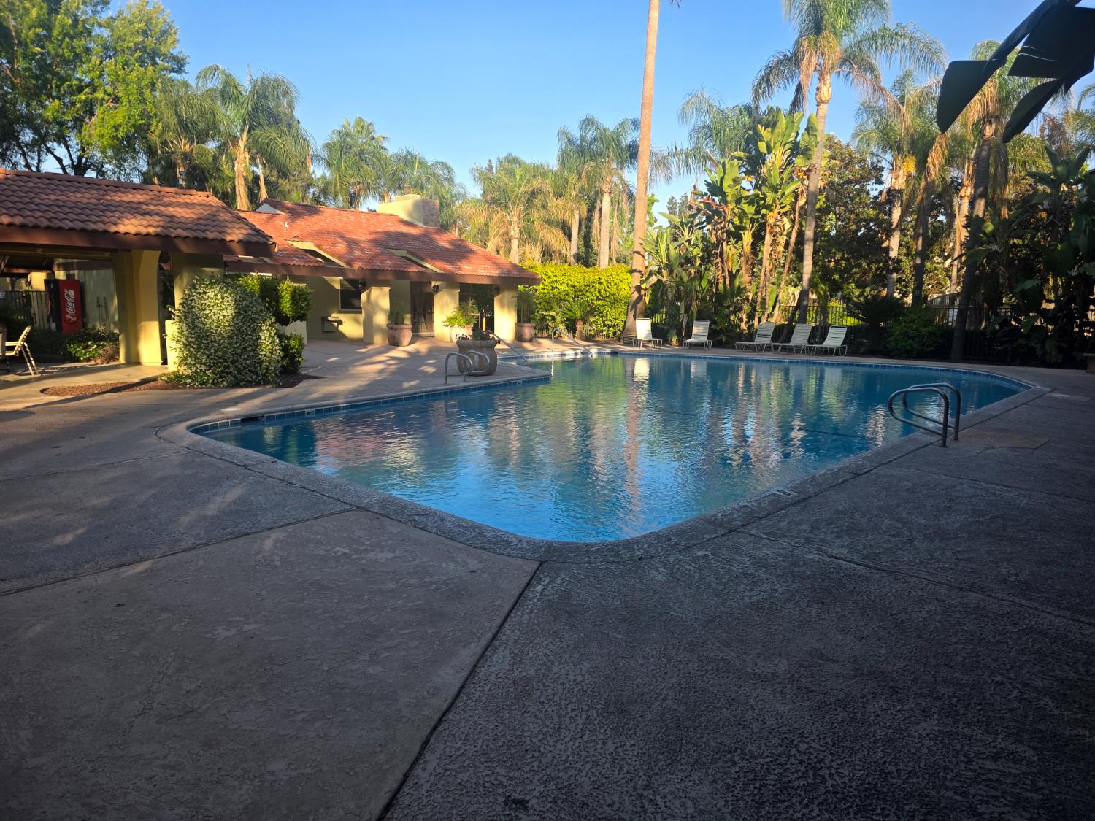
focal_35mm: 23
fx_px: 728
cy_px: 410
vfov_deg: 58.9
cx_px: 548
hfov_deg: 73.9
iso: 80
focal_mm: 6.3
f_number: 1.7
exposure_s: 1/1650
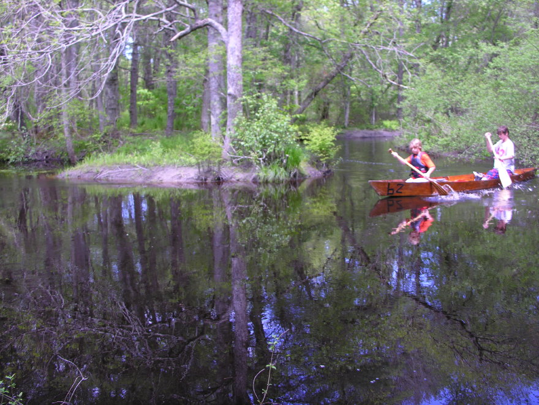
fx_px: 545
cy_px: 202
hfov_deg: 52.6
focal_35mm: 35
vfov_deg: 40.7
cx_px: 270
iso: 50
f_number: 2.8
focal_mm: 8.9
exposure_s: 1/125
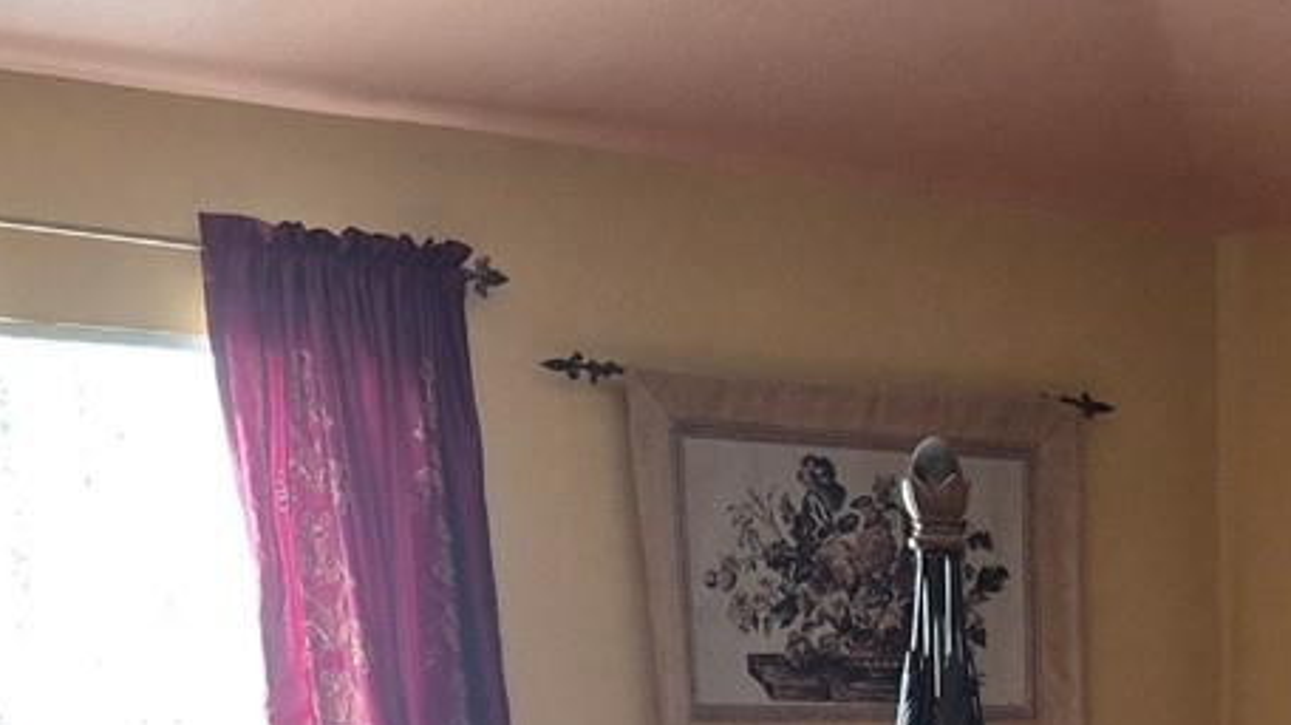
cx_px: 1393
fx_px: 3011
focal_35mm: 88
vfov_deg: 12.6
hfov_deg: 22.9
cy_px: 1286
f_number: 1.8
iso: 400
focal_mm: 5.4
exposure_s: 1/120
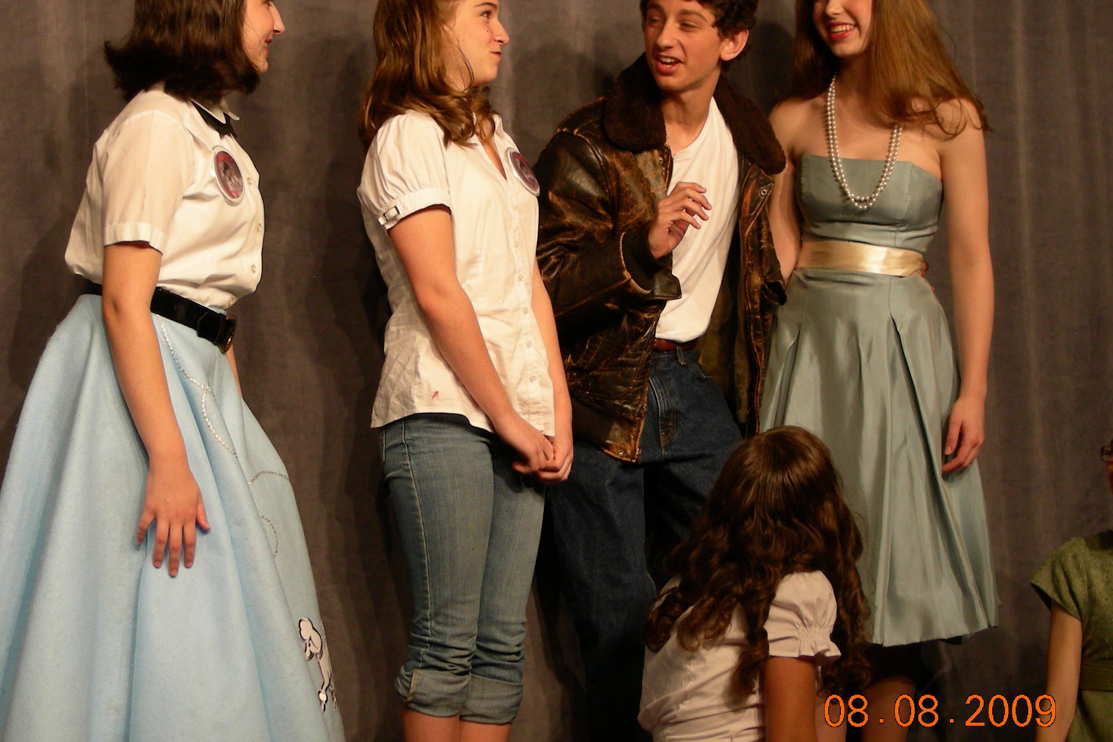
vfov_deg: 16.5
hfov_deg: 24.5
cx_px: 510
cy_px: 334
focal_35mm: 83
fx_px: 2566
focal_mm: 11.7
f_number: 3.5
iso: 50
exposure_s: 1/53
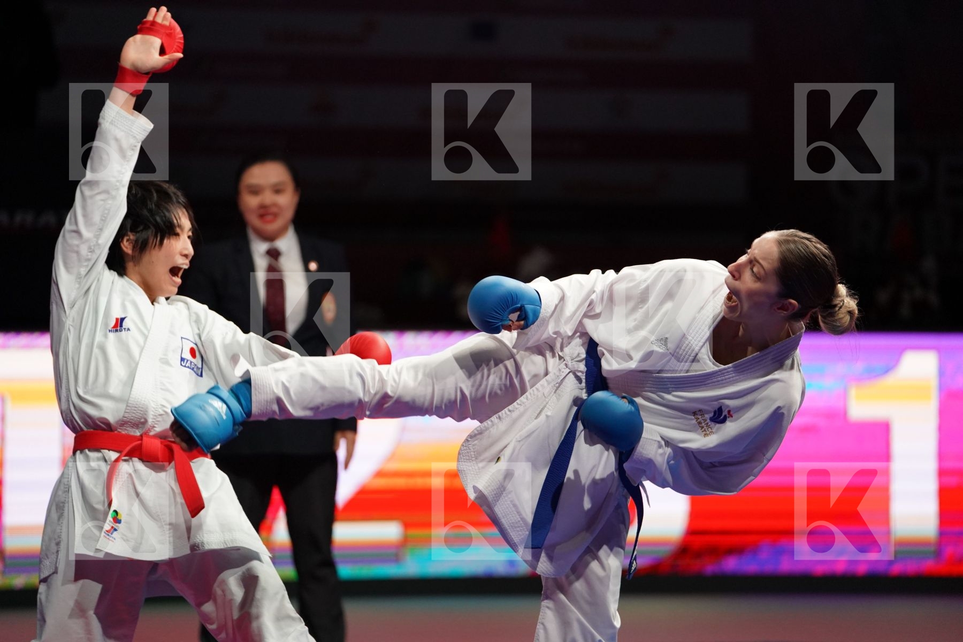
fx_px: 4654
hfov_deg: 11.8
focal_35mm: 174
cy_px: 321
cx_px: 482
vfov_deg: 7.9
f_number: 2.8
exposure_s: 1/1000
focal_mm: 174
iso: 2500
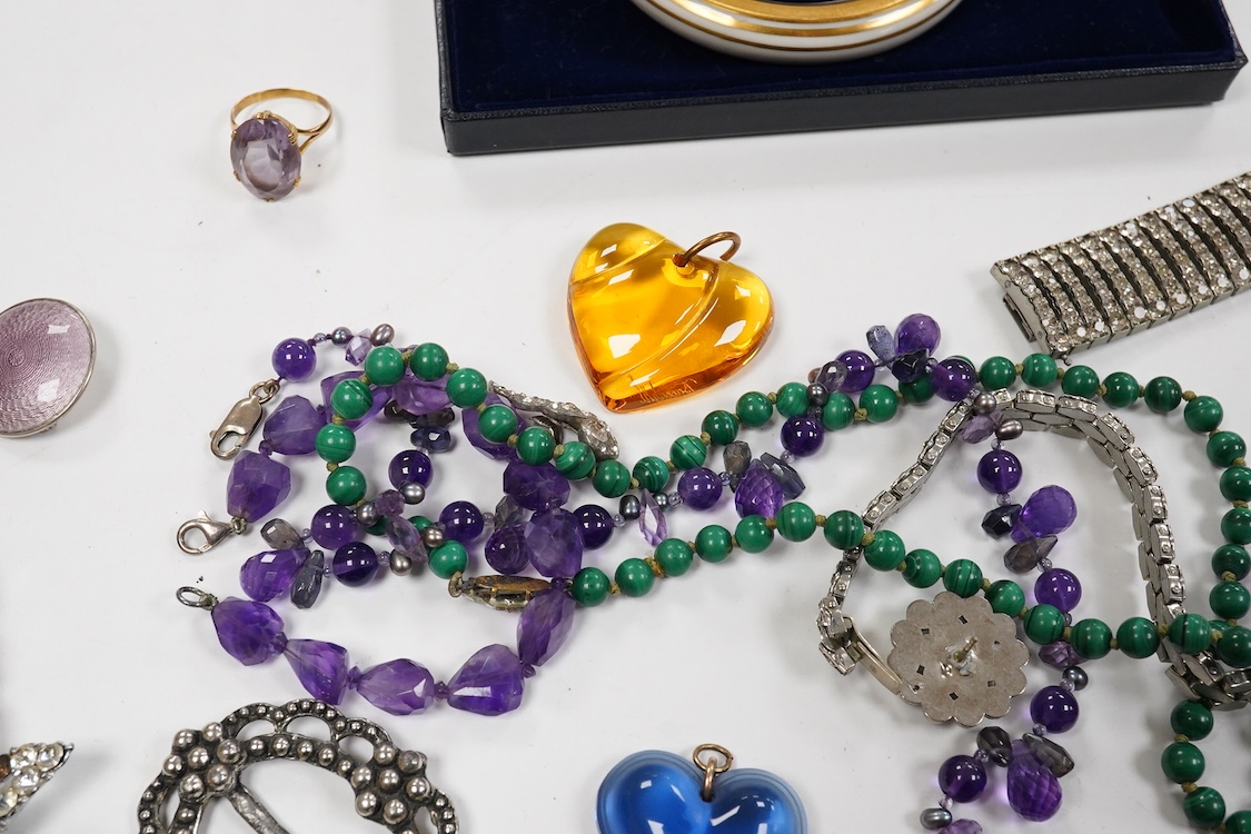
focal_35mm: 45
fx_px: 1564
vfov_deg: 29.9
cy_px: 417
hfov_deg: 43.6
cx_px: 626
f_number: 13
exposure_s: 1/160
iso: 2500
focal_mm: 30
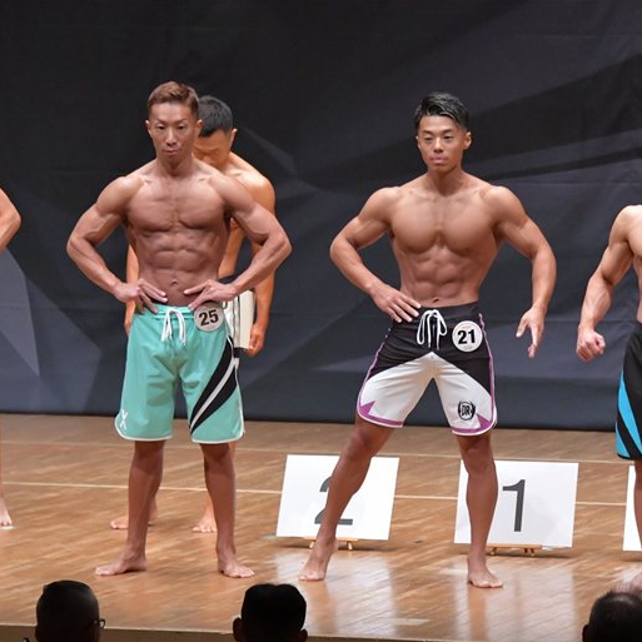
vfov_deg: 5.4
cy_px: 322
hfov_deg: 5.4
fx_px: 6861
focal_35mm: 327
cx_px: 402
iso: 8000
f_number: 5.6
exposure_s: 1/400
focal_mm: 170
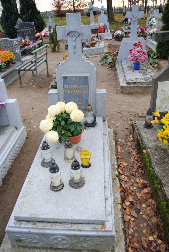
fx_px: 190
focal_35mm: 27
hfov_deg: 48.0
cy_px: 126
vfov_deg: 67.3
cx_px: 84
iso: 200
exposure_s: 1/60
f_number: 4
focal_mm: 18
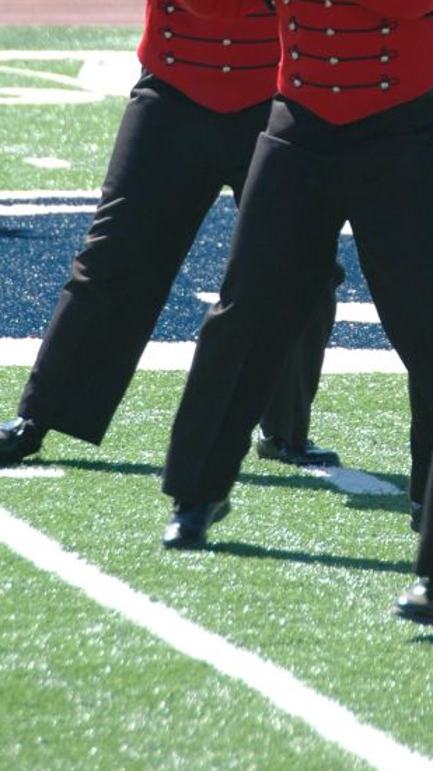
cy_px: 140
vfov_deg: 4.3
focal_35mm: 497
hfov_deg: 2.4
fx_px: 10154
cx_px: 360
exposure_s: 1/400
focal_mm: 170
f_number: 5.6
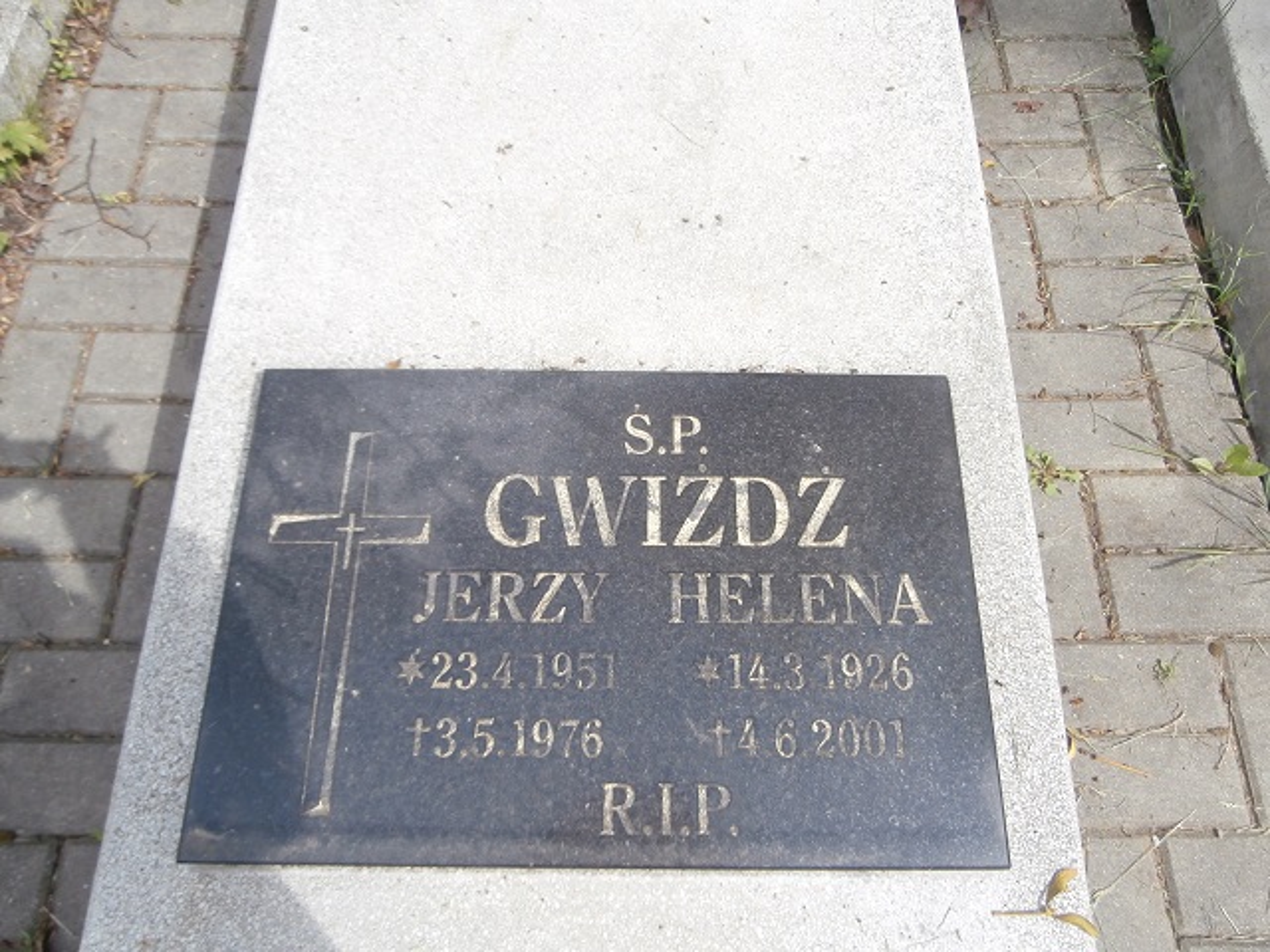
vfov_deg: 56.8
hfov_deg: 71.6
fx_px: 881
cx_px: 635
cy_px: 476
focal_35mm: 24
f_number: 3
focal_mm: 4.2
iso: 100
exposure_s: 1/320
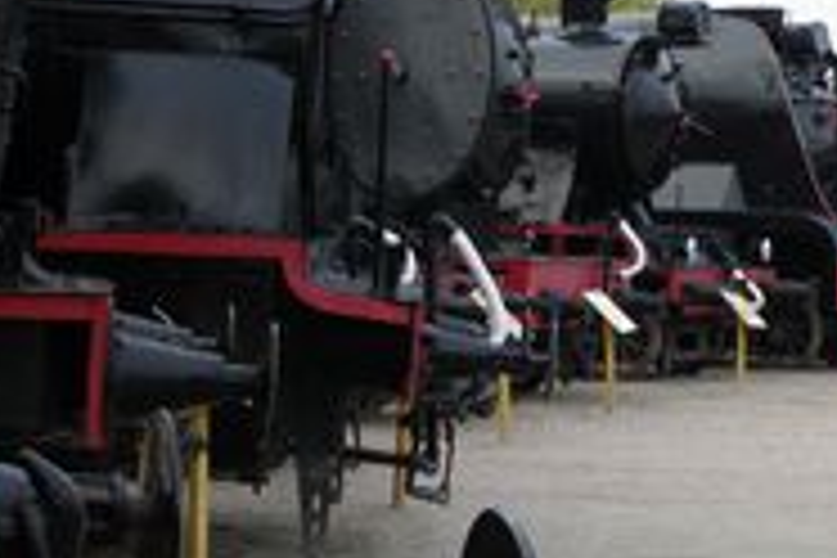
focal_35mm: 112
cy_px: 243
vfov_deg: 12.2
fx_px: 2604
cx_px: 576
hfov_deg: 18.2
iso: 64
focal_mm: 8.87
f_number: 3.4
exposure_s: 1/60
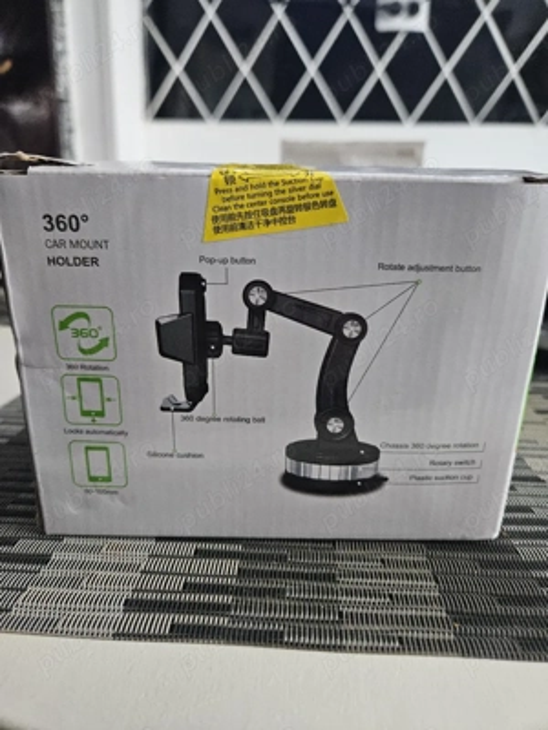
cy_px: 365
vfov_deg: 73.9
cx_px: 274
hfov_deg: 58.9
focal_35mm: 23
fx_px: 485
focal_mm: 5.4
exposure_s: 1/25.1
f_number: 1.8
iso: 640
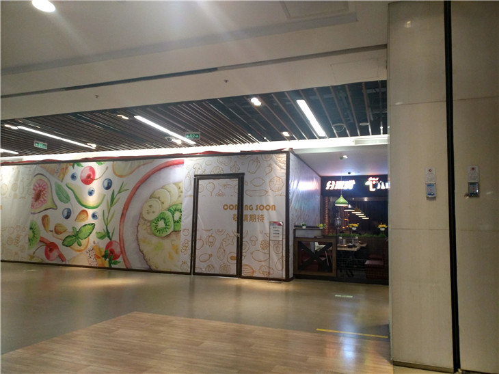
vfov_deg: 51.3
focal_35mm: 27
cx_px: 250
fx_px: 389
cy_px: 187
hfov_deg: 65.3
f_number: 2.2
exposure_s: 1/25
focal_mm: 4.73
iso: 508
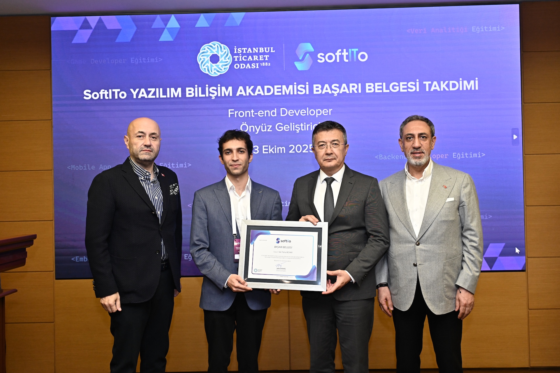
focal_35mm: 32
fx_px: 490
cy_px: 186
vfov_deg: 41.7
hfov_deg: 59.5
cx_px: 280
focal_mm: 31.5
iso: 1600
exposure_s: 1/160
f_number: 4
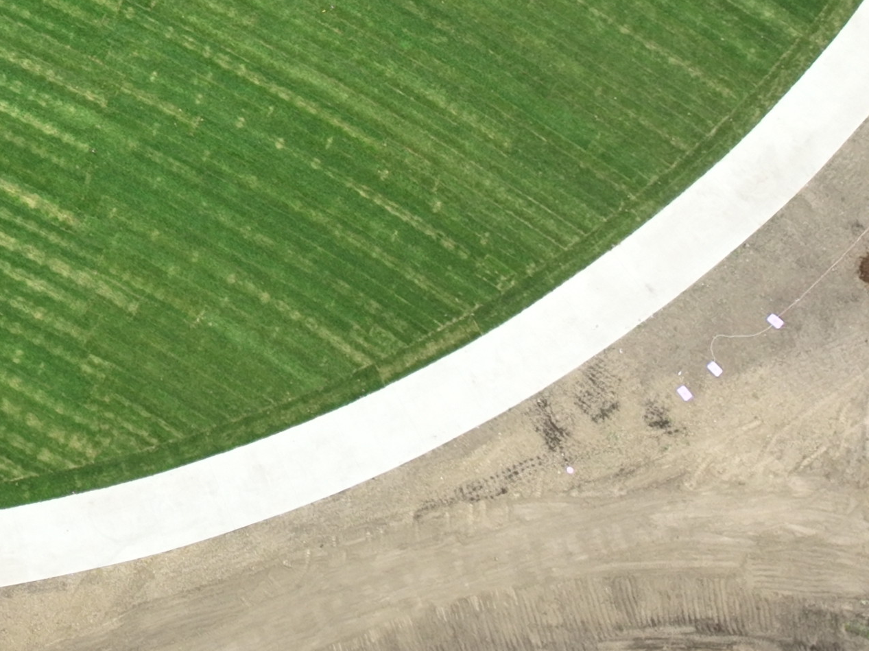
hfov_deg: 16.6
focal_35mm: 100
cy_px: -188
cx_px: -660
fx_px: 2509
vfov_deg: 14.2
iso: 100
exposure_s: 1/320
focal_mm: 12.29
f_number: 2.8
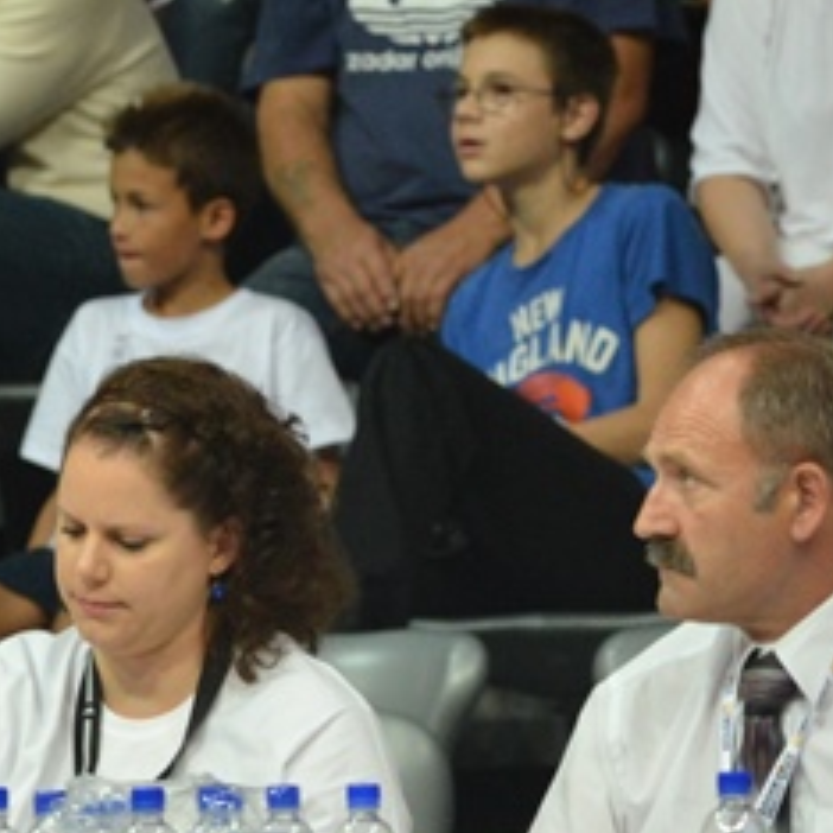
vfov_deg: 1.6
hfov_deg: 1.6
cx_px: -484
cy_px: 922
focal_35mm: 1116
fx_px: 30383
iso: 2500
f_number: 8
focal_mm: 300
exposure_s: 1/200
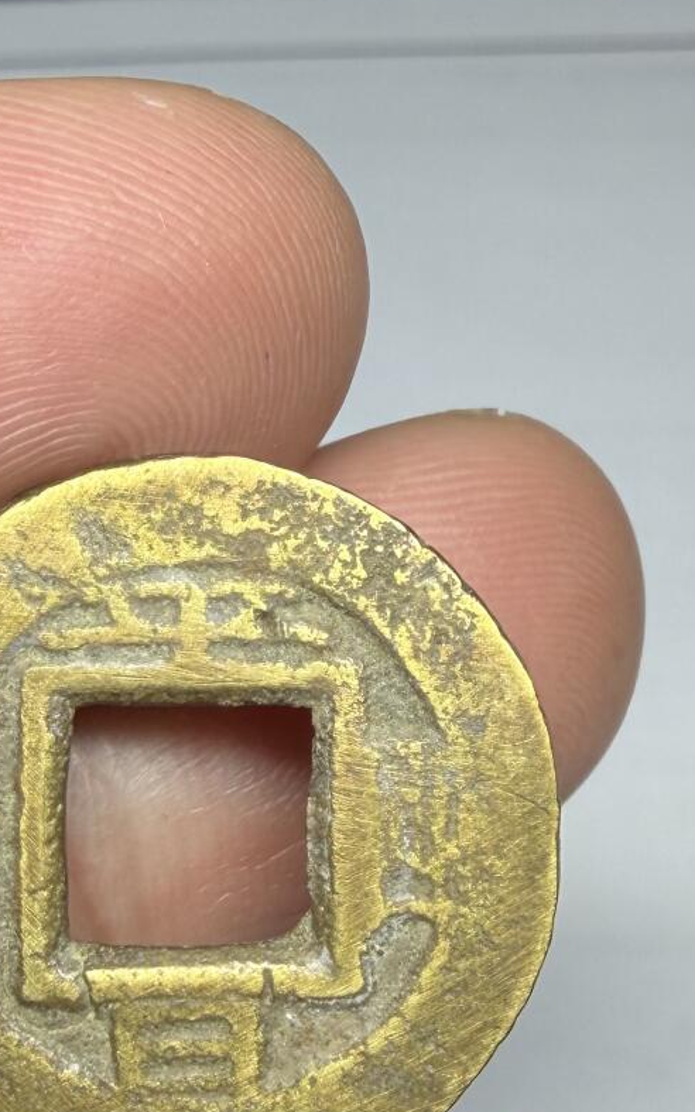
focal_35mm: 63
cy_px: 663
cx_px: 210
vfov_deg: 32.4
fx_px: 1909
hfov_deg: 20.5
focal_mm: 2.22
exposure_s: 1/121
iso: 50
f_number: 2.2
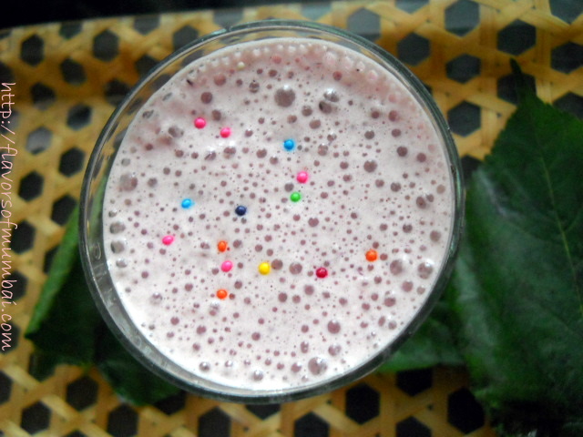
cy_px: 218
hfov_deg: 45.8
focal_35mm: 41
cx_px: 292
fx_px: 691
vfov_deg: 35.1
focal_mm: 6.72
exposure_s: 1/25
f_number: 3.1
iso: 400
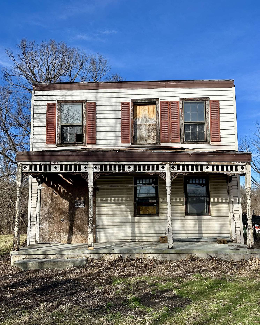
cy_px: 181
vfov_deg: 60.3
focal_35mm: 29
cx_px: 131
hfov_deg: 50.0
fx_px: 279
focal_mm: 6.86
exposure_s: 1/3155
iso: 80
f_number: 1.78
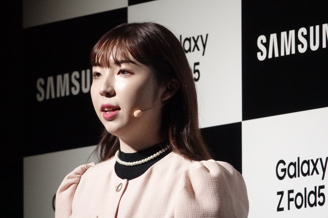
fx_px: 4792
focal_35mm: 526
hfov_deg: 3.9
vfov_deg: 2.6
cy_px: 109
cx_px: 164
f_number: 4
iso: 6400
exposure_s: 1/800
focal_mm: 192.73
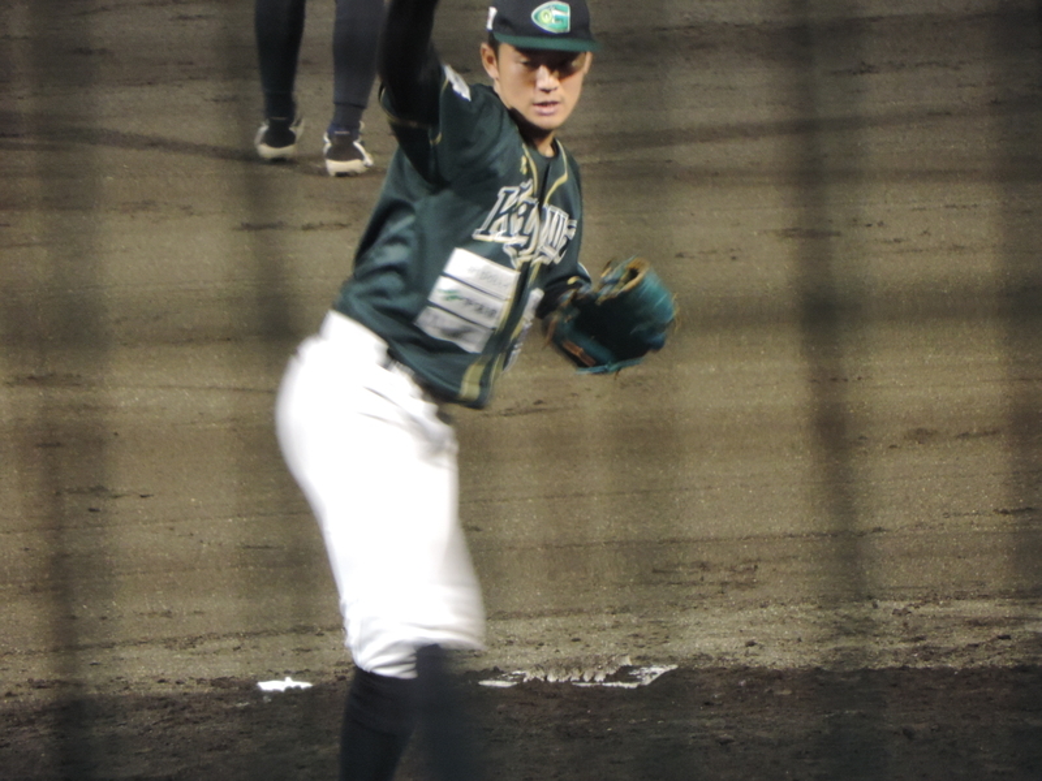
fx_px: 24081
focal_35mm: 800
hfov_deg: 2.5
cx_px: 521
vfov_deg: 1.9
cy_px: 390
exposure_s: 1/30
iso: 800
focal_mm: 142.6
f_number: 5.2
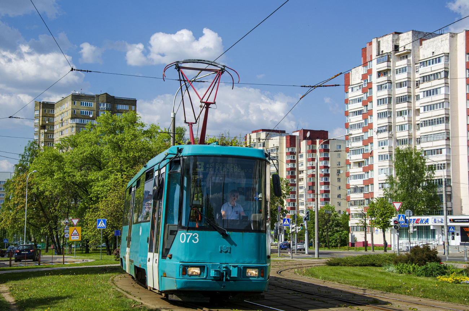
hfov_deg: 35.1
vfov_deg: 23.7
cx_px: 234
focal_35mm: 57
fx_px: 741
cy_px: 156
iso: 100
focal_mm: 38
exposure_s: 1/500
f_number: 6.3
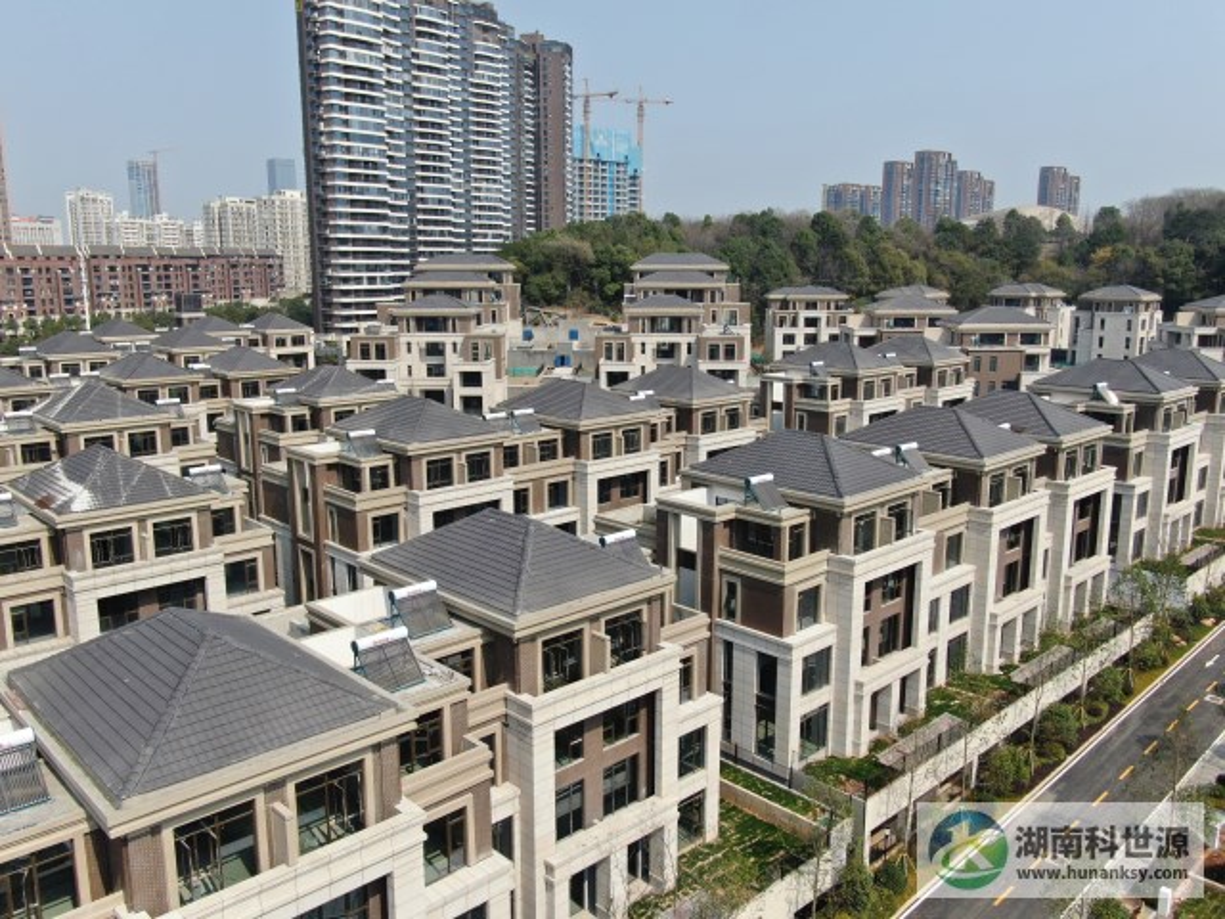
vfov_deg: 48.2
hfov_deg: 61.7
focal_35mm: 29
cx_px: 612
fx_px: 1026
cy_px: 460
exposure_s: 1/1000
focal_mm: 5
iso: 100
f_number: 3
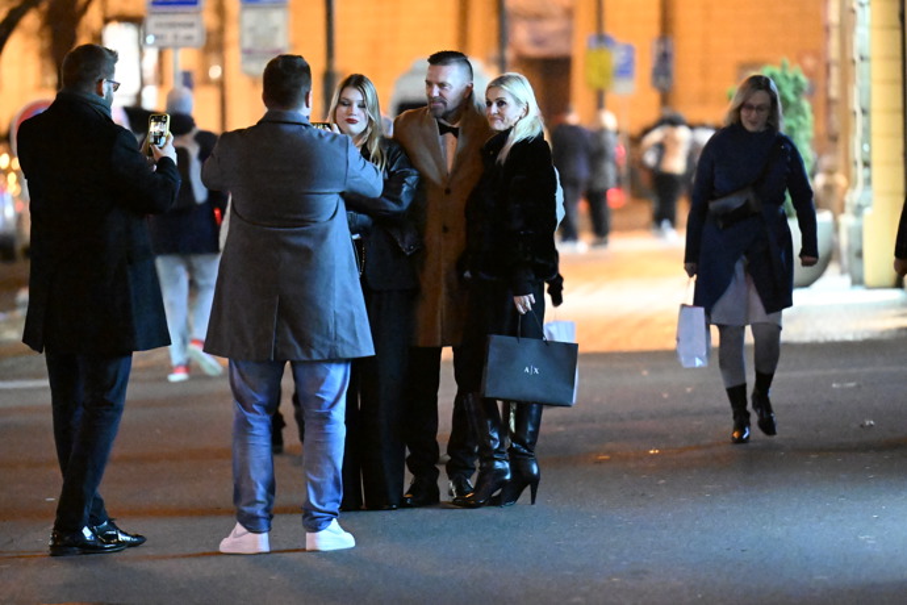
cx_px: 454
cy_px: 302
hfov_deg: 7.9
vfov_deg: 5.2
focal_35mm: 262
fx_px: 6600
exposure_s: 1/200
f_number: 2.8
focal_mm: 175
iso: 25600
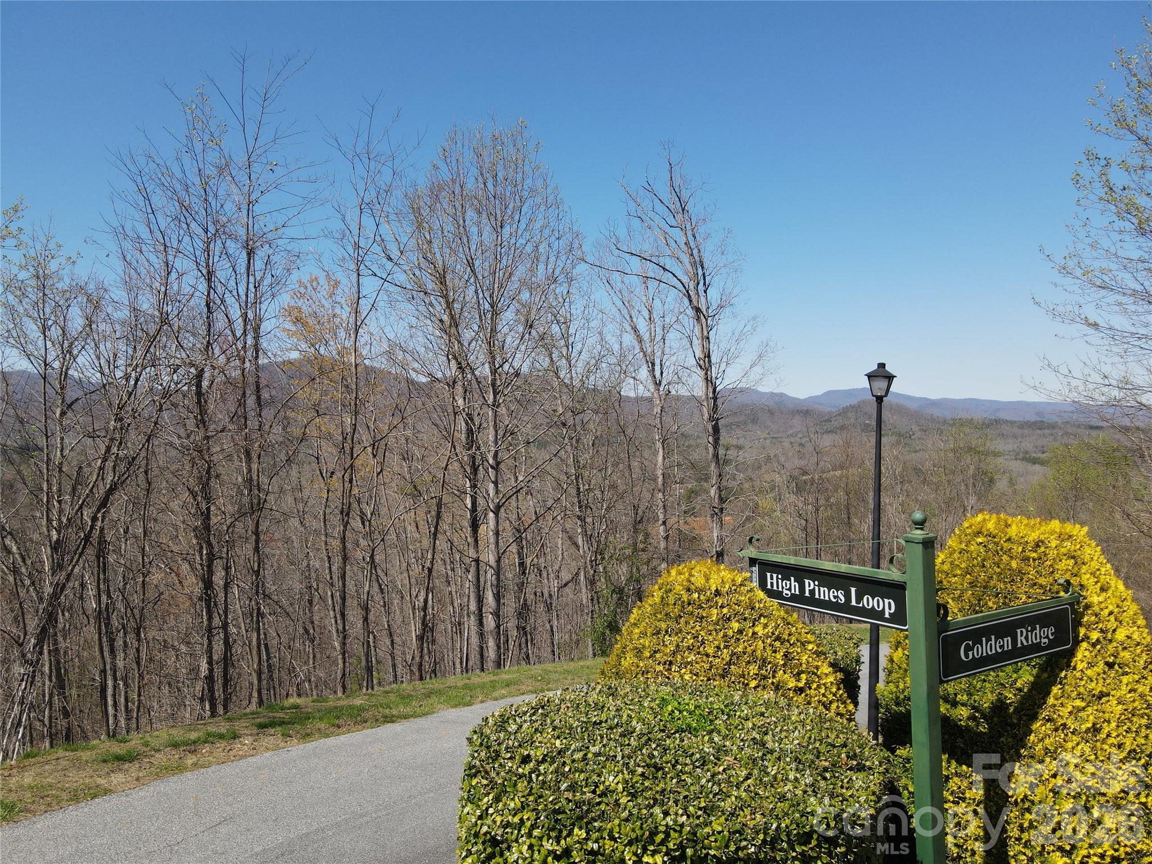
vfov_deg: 56.8
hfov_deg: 71.6
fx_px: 799
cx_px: 576
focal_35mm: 24
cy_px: 432
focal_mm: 4.5
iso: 100
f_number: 2.8
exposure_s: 1/640
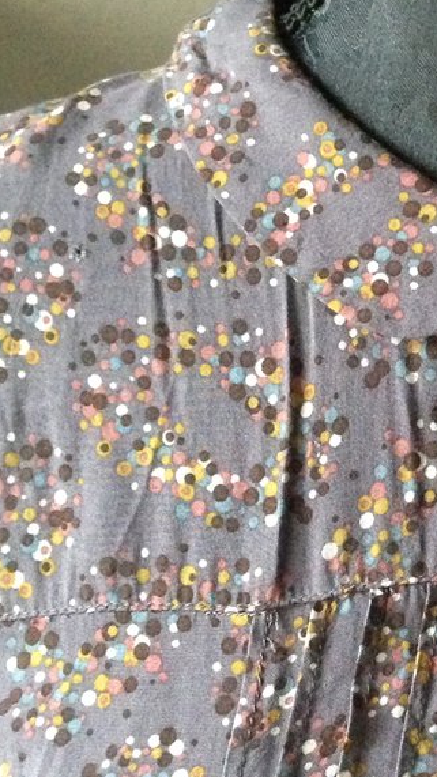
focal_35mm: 84
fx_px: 1731
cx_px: 600
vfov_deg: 25.3
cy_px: 454
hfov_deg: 13.7
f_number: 2.4
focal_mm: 4.12
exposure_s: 1/15
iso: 640
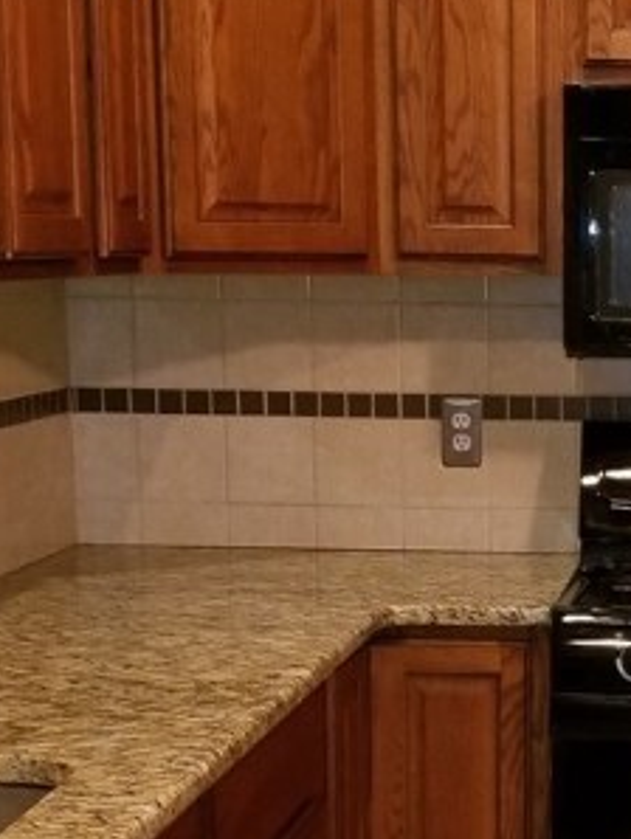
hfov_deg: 20.9
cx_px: 696
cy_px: 726
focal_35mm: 67
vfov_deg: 28.0
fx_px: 1626
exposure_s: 1/17
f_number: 1.7
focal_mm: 4.25
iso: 125
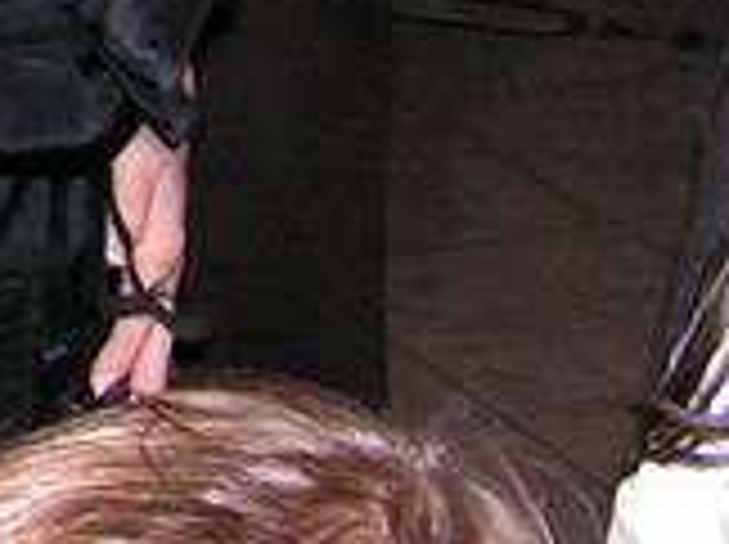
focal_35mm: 178
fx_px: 3743
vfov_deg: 7.9
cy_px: -553
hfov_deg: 10.2
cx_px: -760
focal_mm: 6
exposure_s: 1/40
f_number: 3.2
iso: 200
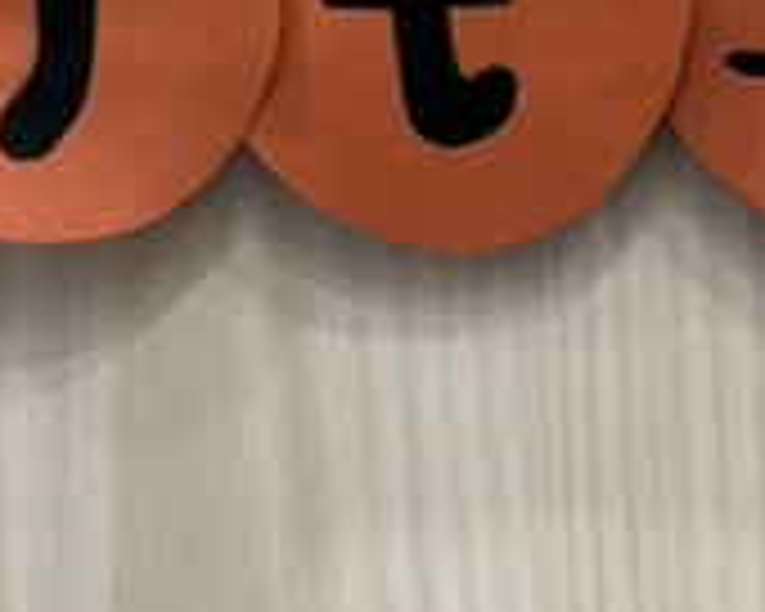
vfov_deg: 7.8
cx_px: 1143
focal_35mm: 179
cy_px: 1656
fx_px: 4053
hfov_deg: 10.4
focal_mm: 5.96
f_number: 1.6
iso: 50
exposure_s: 1/100
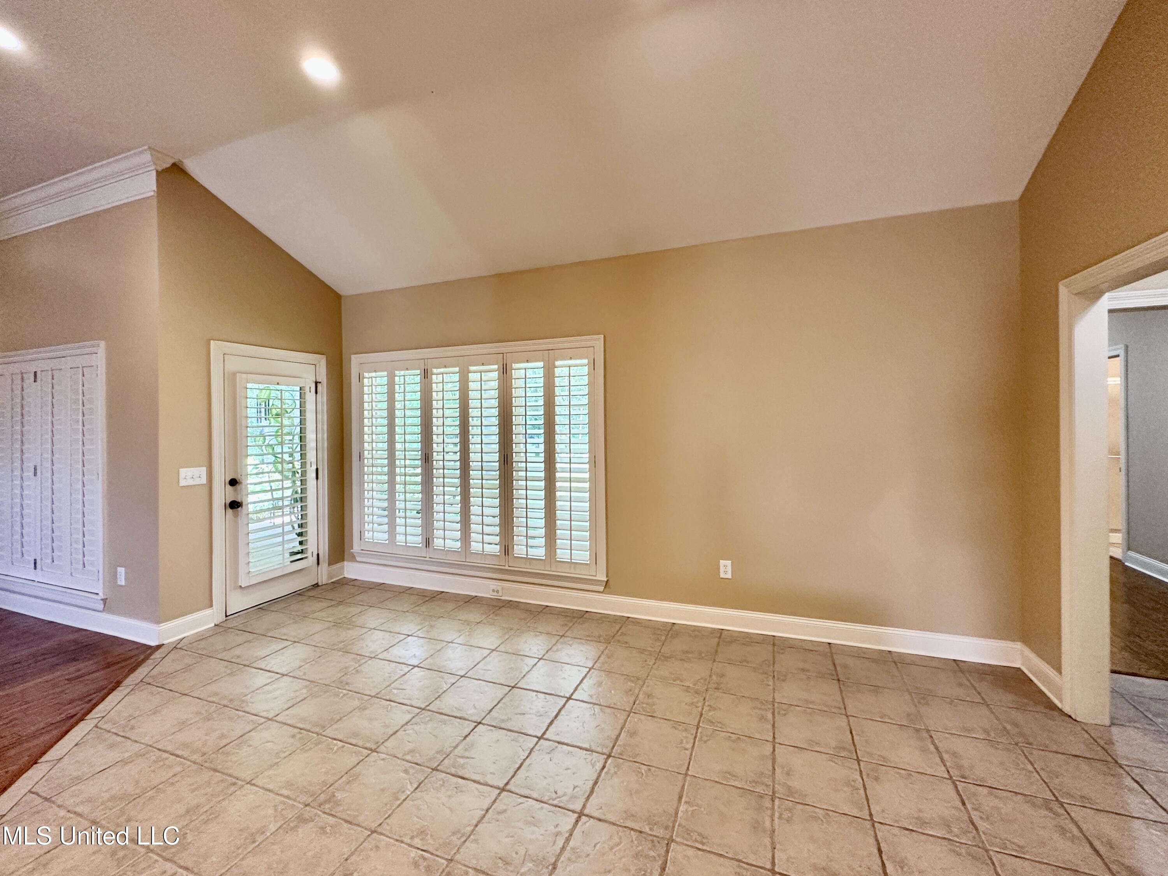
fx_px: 472
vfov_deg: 85.7
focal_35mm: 14
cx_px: 584
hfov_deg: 102.1
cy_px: 438
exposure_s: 1/120
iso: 250
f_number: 2.2
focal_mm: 2.22
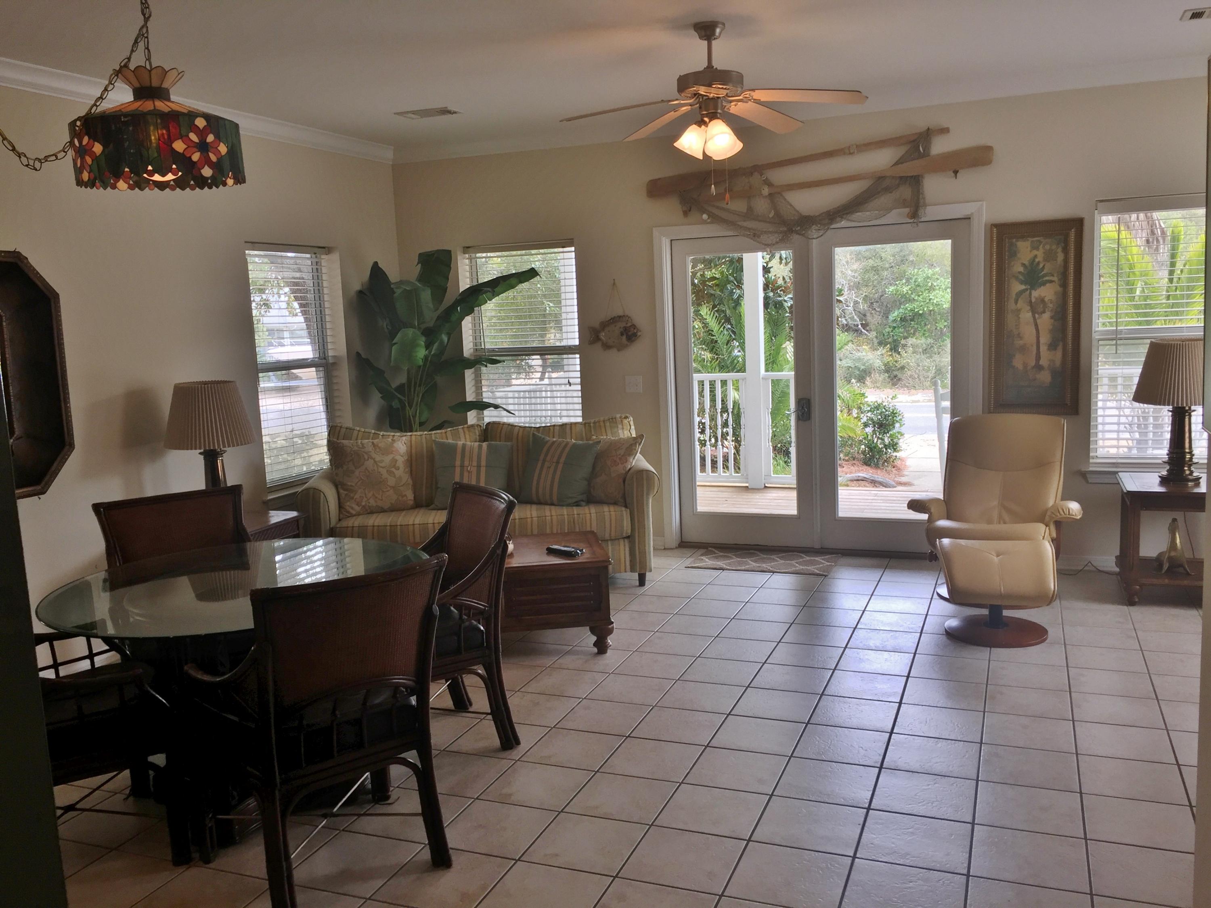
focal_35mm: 29
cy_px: 454
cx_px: 606
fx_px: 1015
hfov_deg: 61.7
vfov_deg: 48.2
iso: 32
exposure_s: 1/120
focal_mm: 4.15
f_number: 2.2
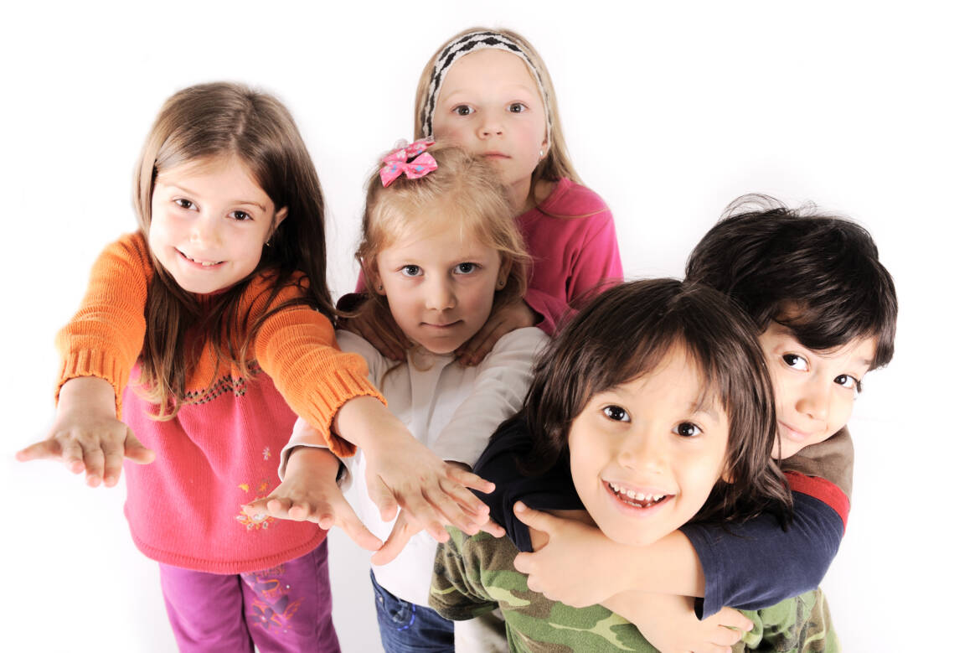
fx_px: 1306
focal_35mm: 48
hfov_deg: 41.1
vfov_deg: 28.1
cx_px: 490
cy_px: 326
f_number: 7.1
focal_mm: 48
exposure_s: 1/200
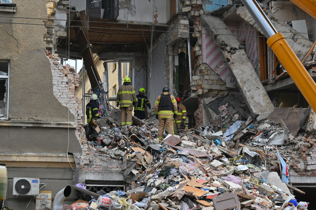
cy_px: 105
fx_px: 675
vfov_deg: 17.7
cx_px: 158
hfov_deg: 26.3
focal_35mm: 77
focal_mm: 77
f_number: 8
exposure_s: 1/125
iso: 1250
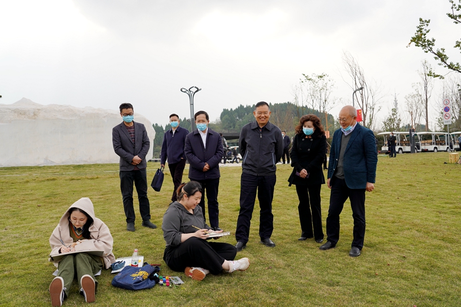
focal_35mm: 31
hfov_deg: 60.3
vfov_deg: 42.3
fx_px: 397
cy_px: 154
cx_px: 230
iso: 400
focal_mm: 31
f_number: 5.6
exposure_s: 1/1000
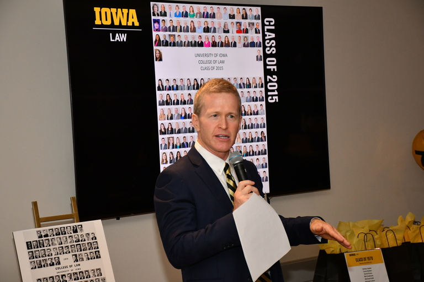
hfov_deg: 21.9
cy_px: 141
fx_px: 1095
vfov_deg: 14.7
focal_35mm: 93
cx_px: 212
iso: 1250
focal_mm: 62
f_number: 5.6
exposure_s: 1/125
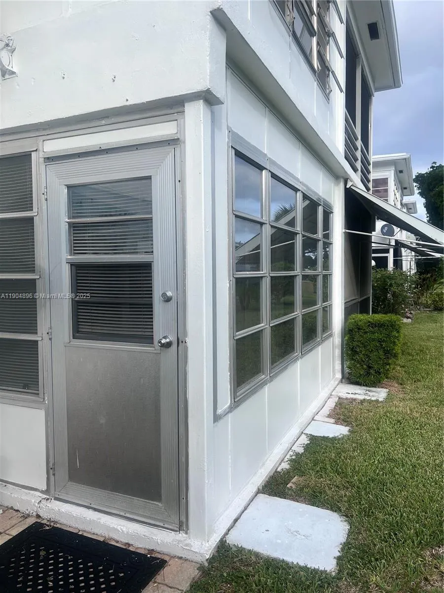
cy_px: 296
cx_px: 222
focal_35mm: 26
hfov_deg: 53.1
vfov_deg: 67.3
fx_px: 445
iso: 50
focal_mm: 5.7
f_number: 1.5
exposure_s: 1/2008
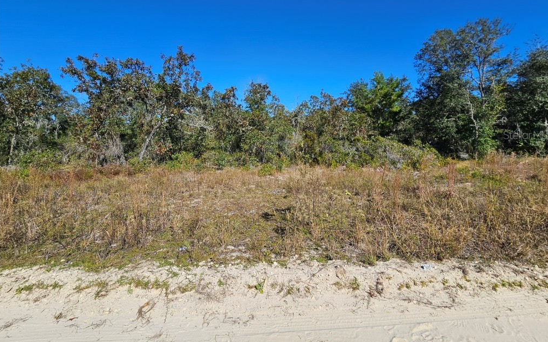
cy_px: 135
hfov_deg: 105.3
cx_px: 276
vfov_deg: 77.6
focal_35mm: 14
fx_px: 209
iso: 50
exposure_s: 1/3018
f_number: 2.2
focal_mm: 2.2
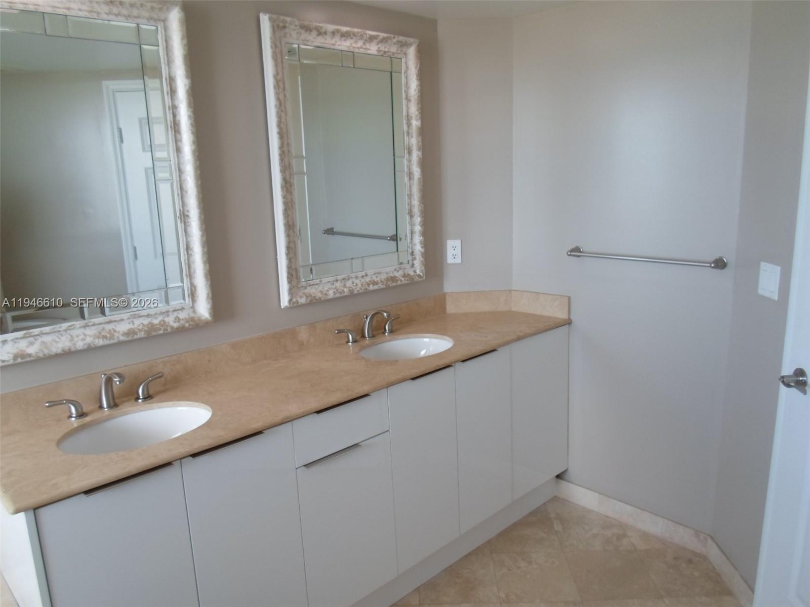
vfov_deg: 54.9
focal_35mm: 25
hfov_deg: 69.4
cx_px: 405
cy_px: 304
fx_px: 585
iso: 80
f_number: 2.5
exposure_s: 1/30
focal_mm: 4.5
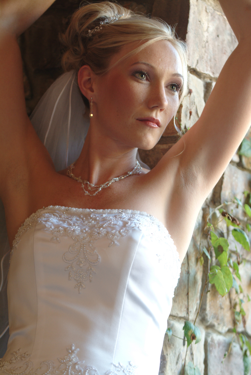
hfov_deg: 8.4
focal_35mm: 164
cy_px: 188
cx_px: 126
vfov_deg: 12.6
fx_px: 1705
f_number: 2.8
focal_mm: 109
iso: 400
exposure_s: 1/60
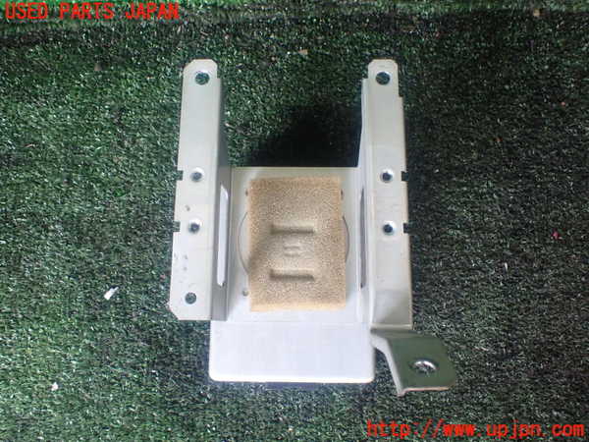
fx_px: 510
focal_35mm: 30
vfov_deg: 46.8
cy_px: 221
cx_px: 294
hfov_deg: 60.0
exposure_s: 1/125
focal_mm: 5.4
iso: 640
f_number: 2.3
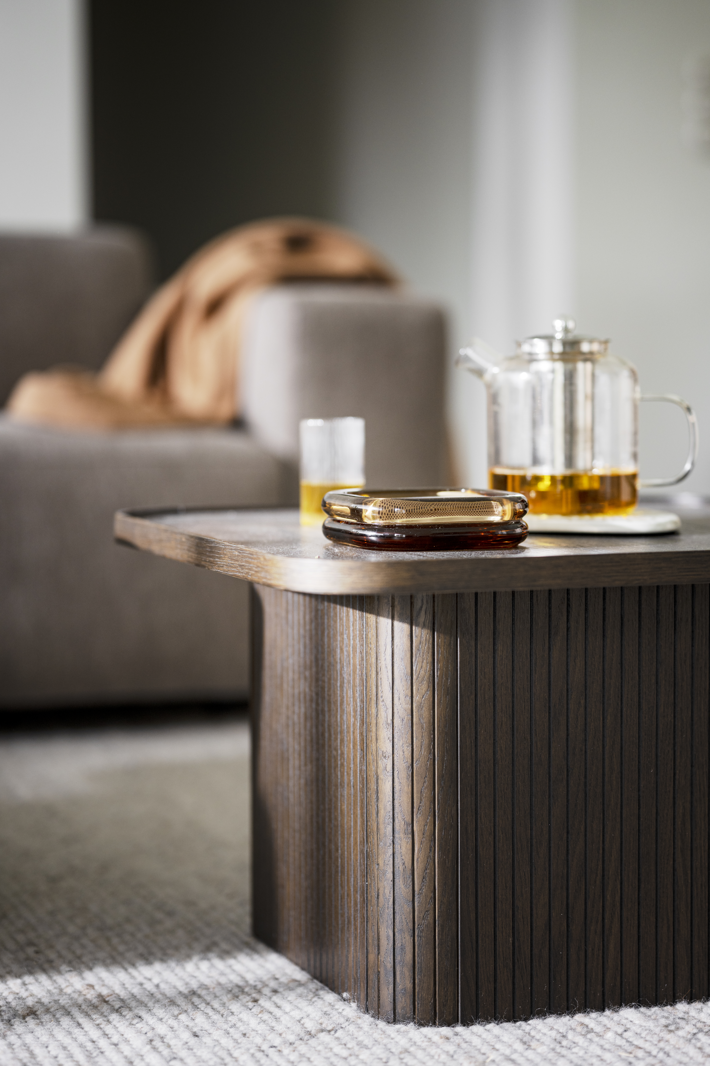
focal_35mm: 85
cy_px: 533
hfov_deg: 16.1
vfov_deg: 23.9
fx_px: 2514
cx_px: 355
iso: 160
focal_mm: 85
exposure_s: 1/50
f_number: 1.8
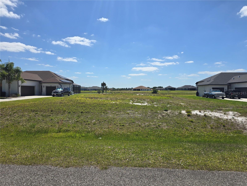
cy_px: 93
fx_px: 164
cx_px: 124
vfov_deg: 58.9
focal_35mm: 23
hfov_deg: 73.9
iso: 12
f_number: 1.7
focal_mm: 6.3
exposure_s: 1/1422
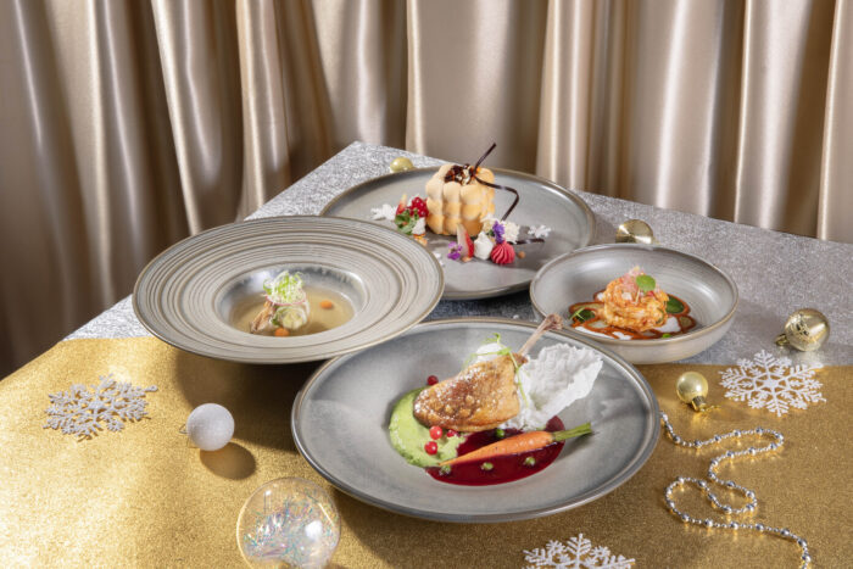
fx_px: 1635
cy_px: 284
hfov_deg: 29.2
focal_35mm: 69
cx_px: 426
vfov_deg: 19.7
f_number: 13
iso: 100
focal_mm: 46
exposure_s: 1/160
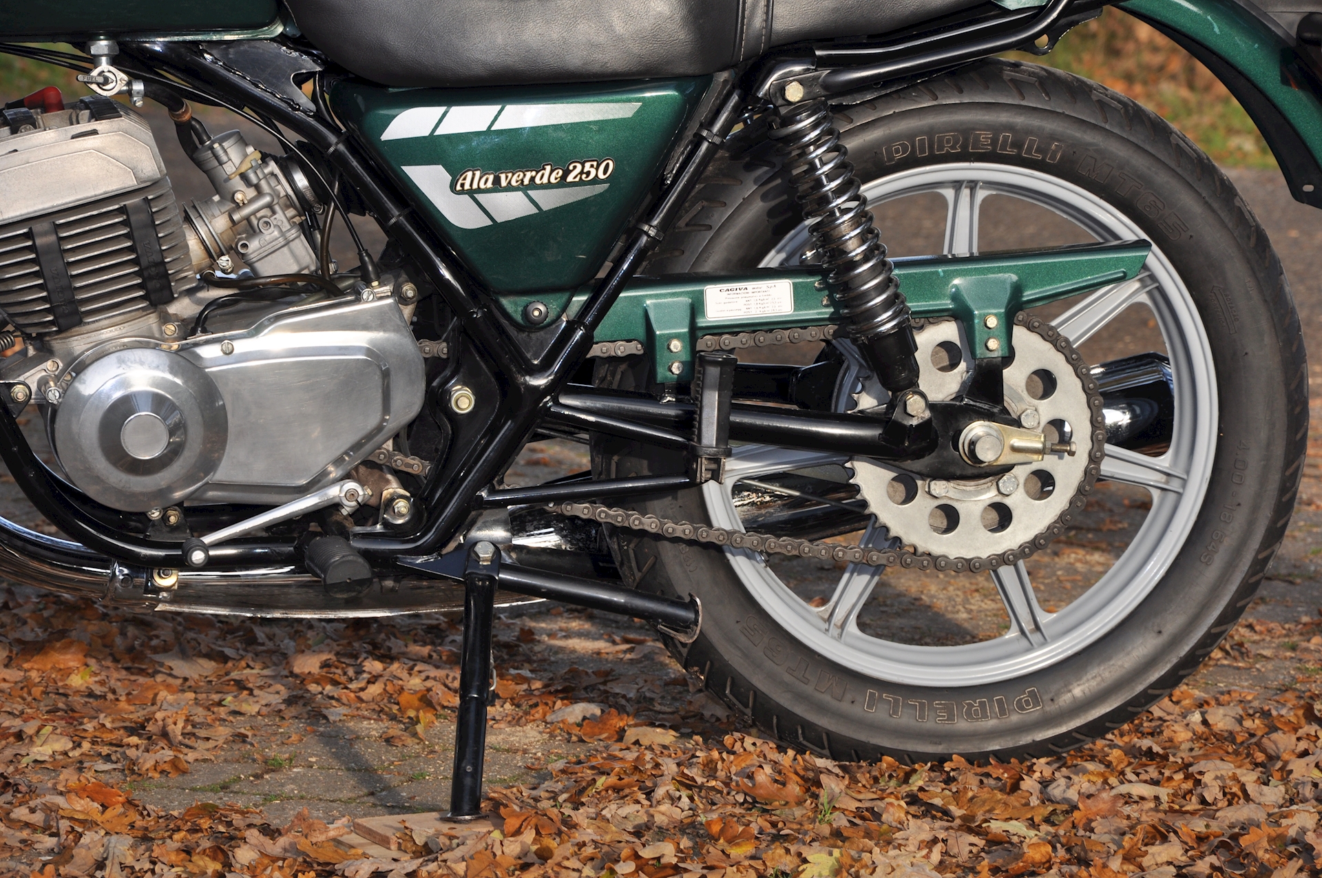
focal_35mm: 158
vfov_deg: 8.7
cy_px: 439
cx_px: 661
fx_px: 5776
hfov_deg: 13.1
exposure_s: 1/200
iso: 200
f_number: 10
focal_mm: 105
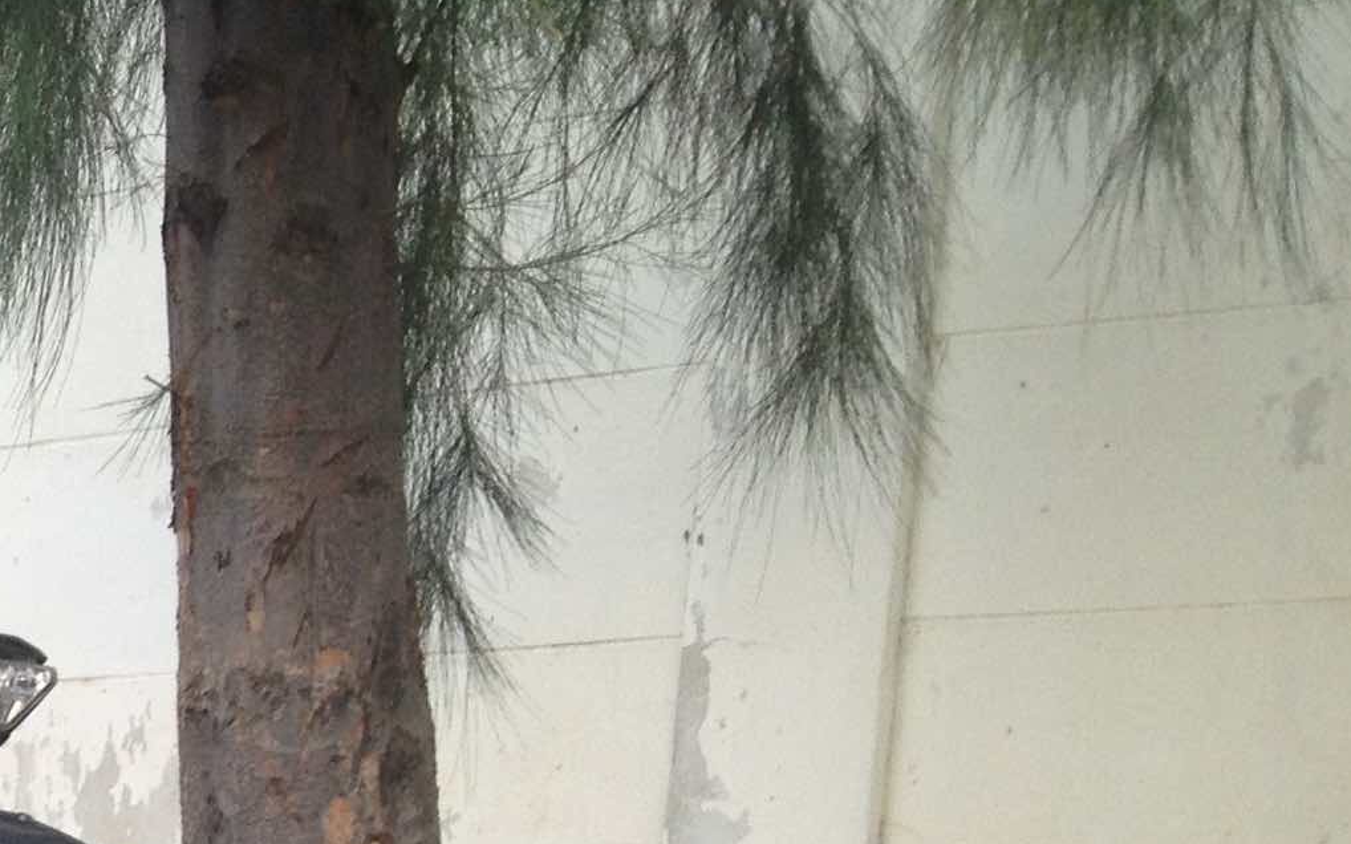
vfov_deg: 10.3
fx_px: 4381
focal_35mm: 119
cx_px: -754
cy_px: 1547
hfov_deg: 15.9
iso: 80
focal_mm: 4.28
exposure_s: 1/120
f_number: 2.4
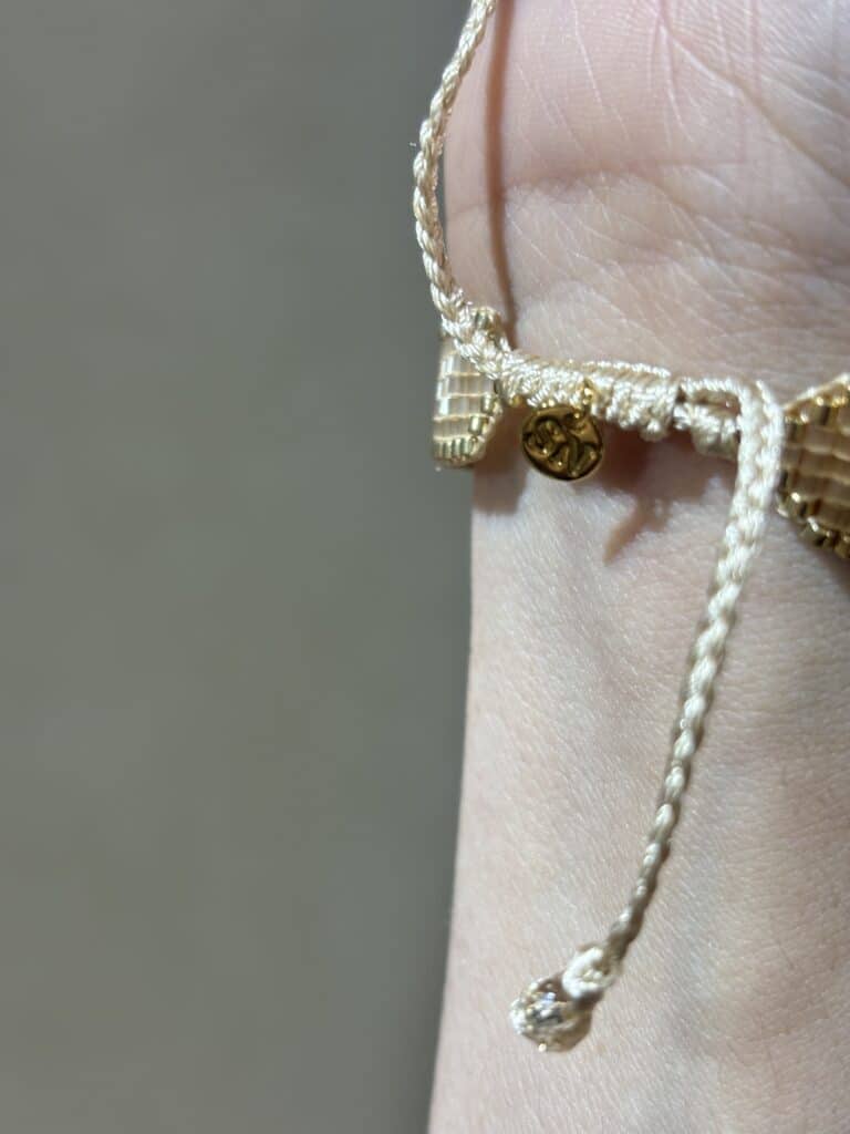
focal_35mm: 52
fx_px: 1702
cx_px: 425
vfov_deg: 36.8
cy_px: 567
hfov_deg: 28.0
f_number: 1.6
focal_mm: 5.96
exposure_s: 1/100
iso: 50
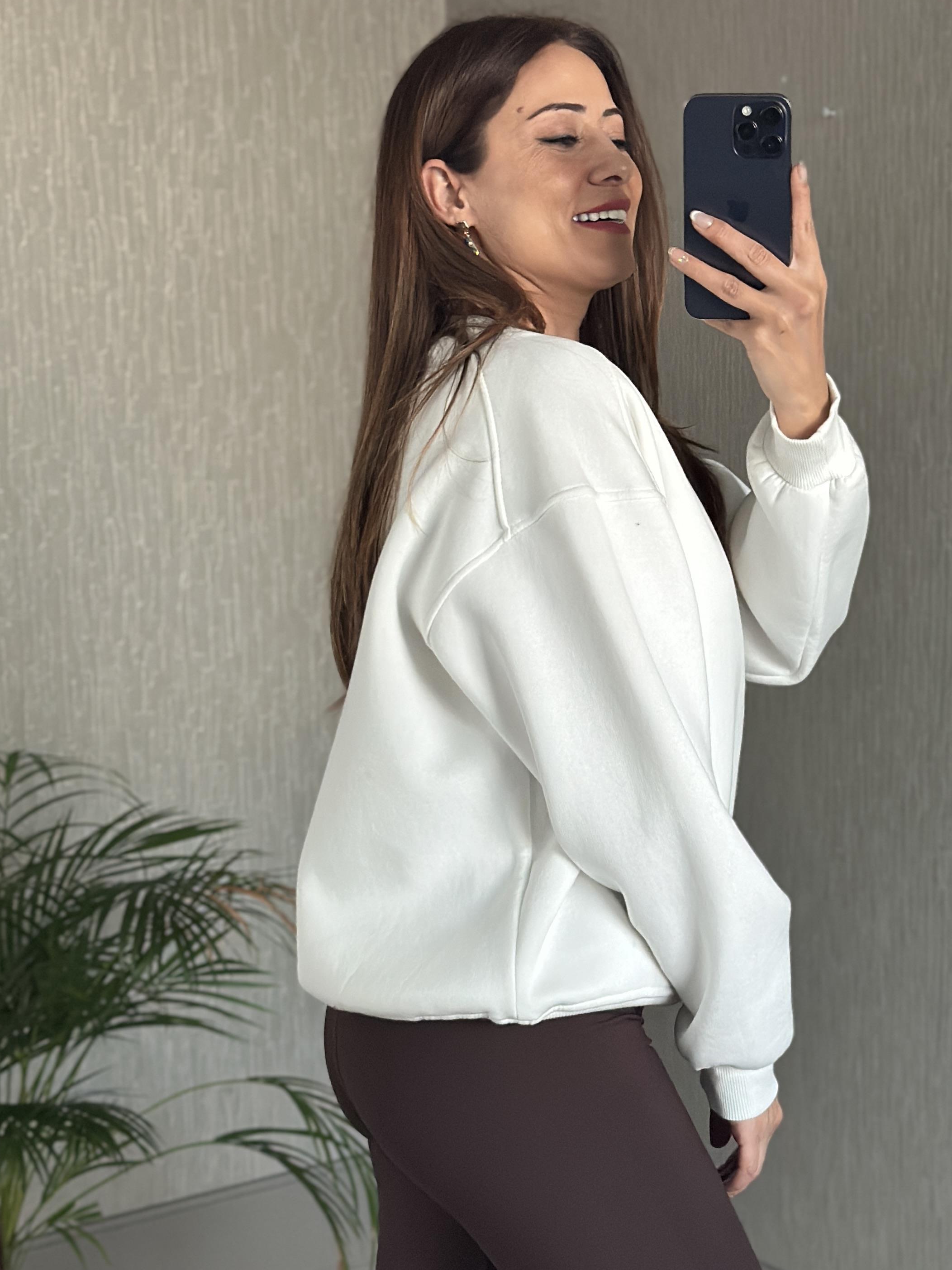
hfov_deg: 21.3
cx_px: 565
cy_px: 704
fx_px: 2530
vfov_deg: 28.1
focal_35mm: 69
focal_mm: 6.86
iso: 400
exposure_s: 1/60
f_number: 1.78
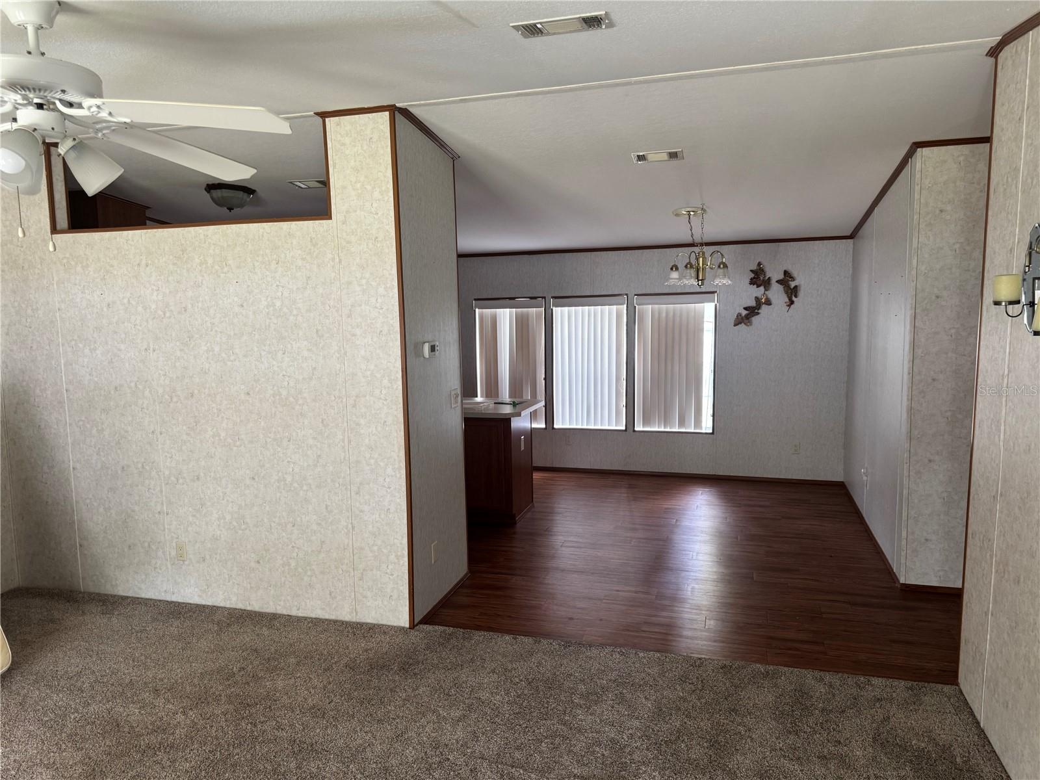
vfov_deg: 56.8
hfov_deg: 71.6
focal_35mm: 24
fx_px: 721
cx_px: 520
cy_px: 390
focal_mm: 6.76
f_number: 1.78
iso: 200
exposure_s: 1/60
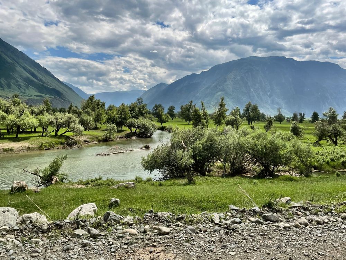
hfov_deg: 67.3
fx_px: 260
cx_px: 173
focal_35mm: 26
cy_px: 130
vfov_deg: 53.1
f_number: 1.6
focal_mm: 4.2
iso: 32
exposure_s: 1/5556
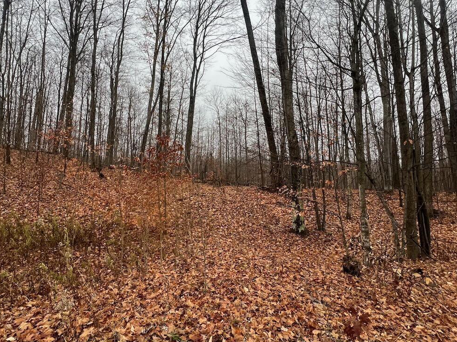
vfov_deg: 74.6
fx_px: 224
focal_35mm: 17
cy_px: 157
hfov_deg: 91.0
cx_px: 220
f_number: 1.8
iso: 100
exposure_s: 1/99
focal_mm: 1.57
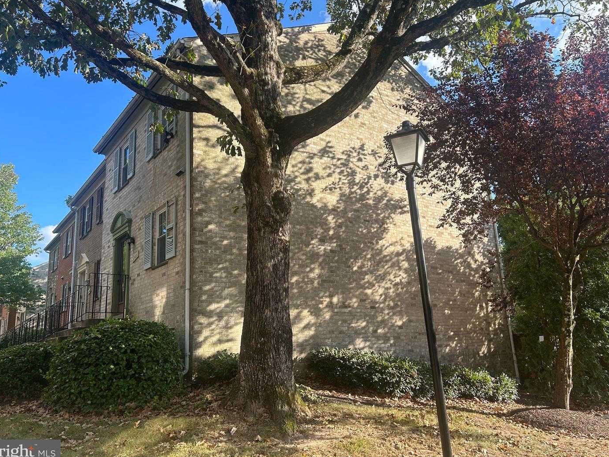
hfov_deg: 65.3
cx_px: 299
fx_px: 475
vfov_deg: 51.3
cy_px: 228
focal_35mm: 27
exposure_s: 1/1048
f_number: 1.5
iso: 50
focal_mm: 5.7
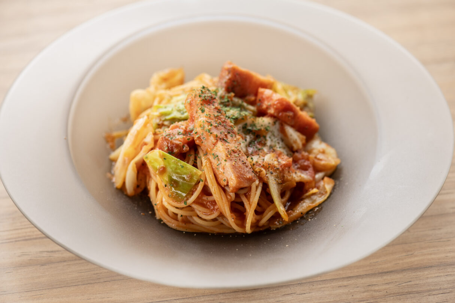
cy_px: 152
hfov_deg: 19.5
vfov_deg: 13.0
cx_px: 228
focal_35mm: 105
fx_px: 1327
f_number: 5.6
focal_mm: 105
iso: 400
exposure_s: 1/250
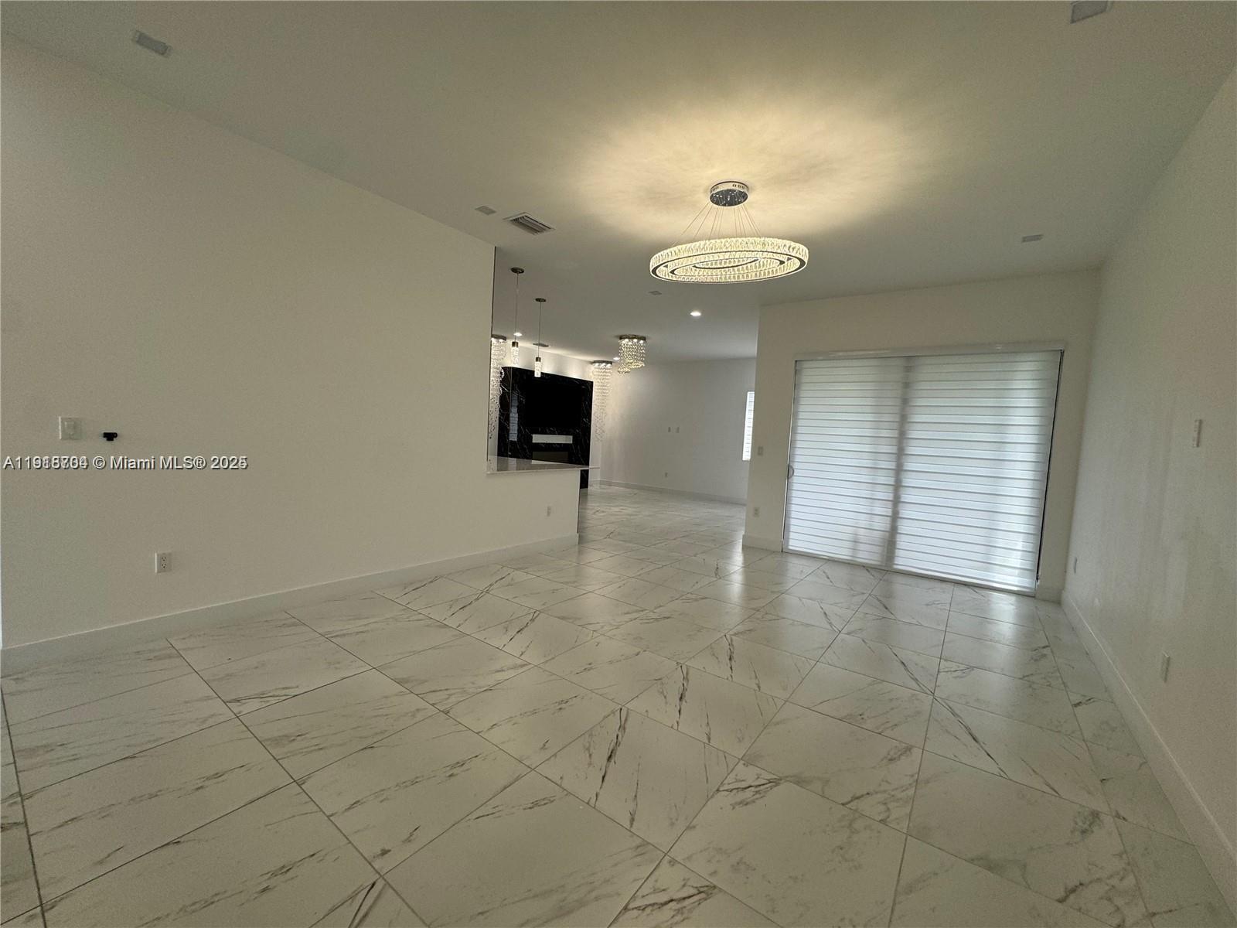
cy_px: 464
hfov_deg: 102.1
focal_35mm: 14
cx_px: 618
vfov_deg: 85.7
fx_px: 500
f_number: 2.2
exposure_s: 1/120
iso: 80
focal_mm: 2.22
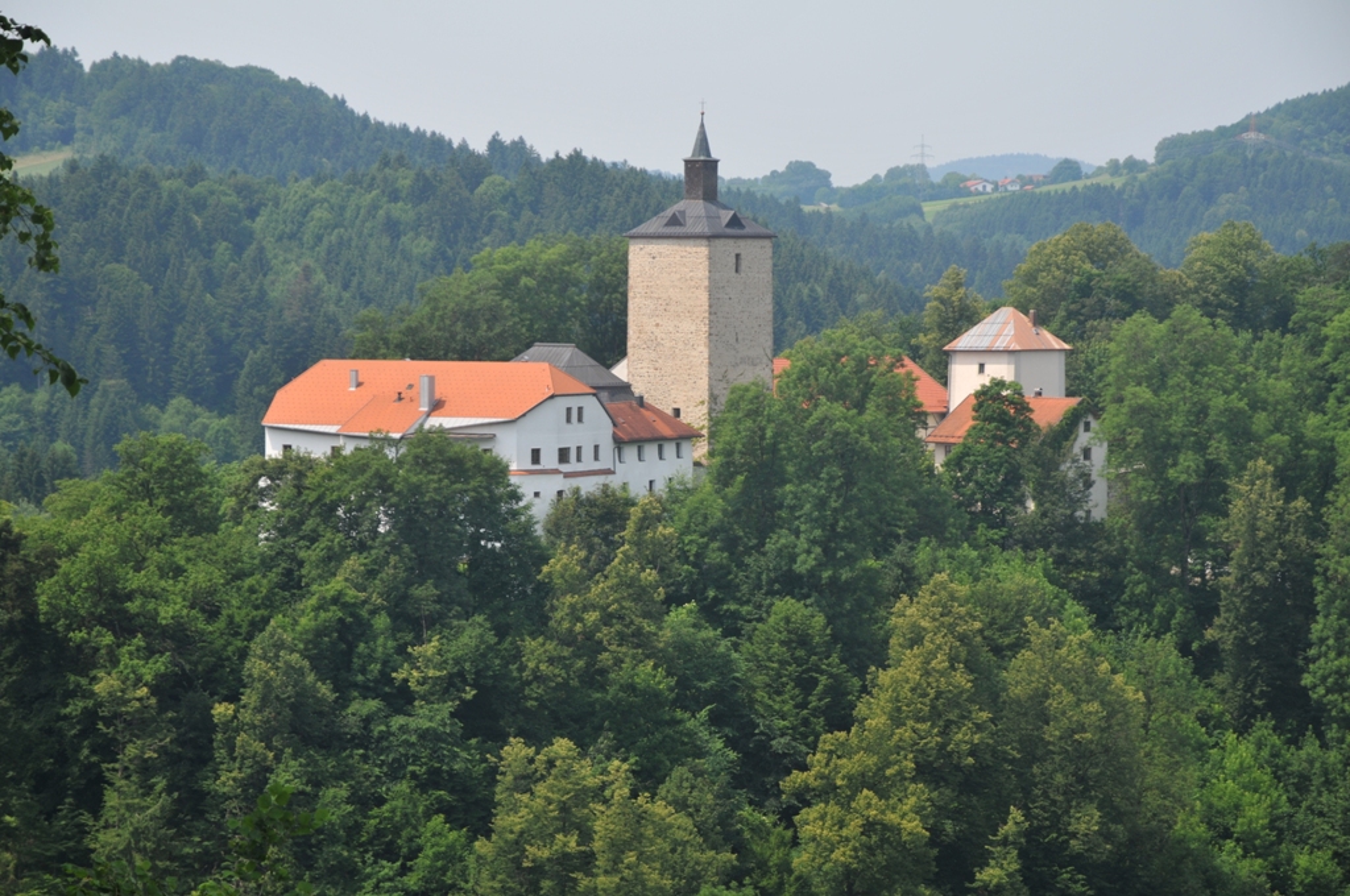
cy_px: 448
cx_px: 675
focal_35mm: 105
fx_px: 3932
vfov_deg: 13.0
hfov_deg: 19.5
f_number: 6.3
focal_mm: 70
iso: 200
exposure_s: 1/160
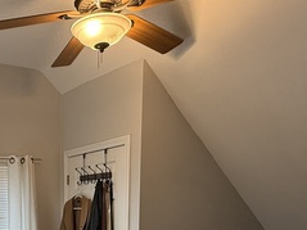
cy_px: 250
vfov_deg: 31.4
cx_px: 22
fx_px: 363
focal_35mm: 41
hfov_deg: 41.6
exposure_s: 1/120
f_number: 2.2
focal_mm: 2.22
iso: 125
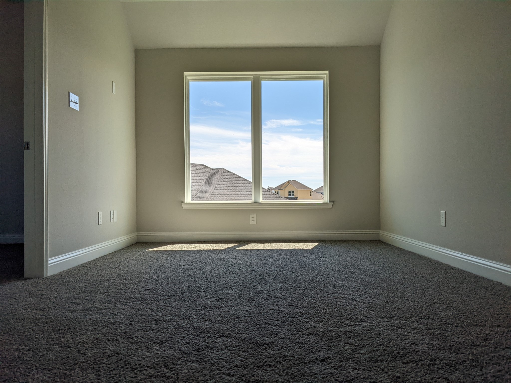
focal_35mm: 27
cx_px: 256
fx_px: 399
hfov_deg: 65.3
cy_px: 192
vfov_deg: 51.4
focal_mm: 4.38
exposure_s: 1/2347
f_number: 1.73
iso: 63
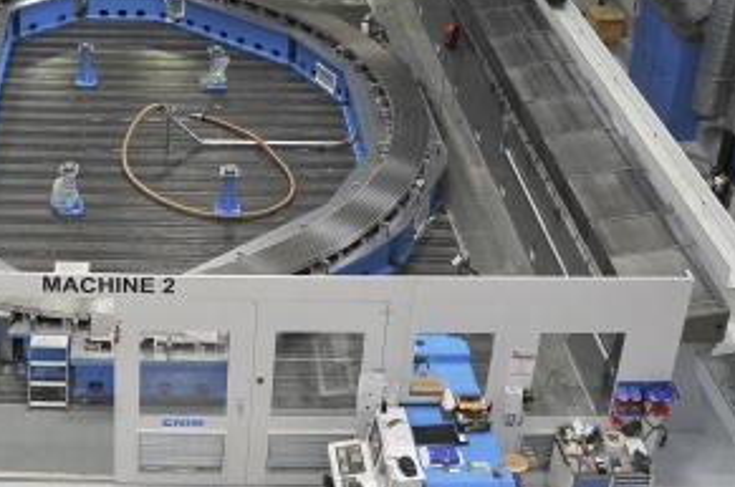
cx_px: 194
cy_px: 66
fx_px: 1284
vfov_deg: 21.1
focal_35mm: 63
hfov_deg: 31.4
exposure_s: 1/60
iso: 280
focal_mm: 18
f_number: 5
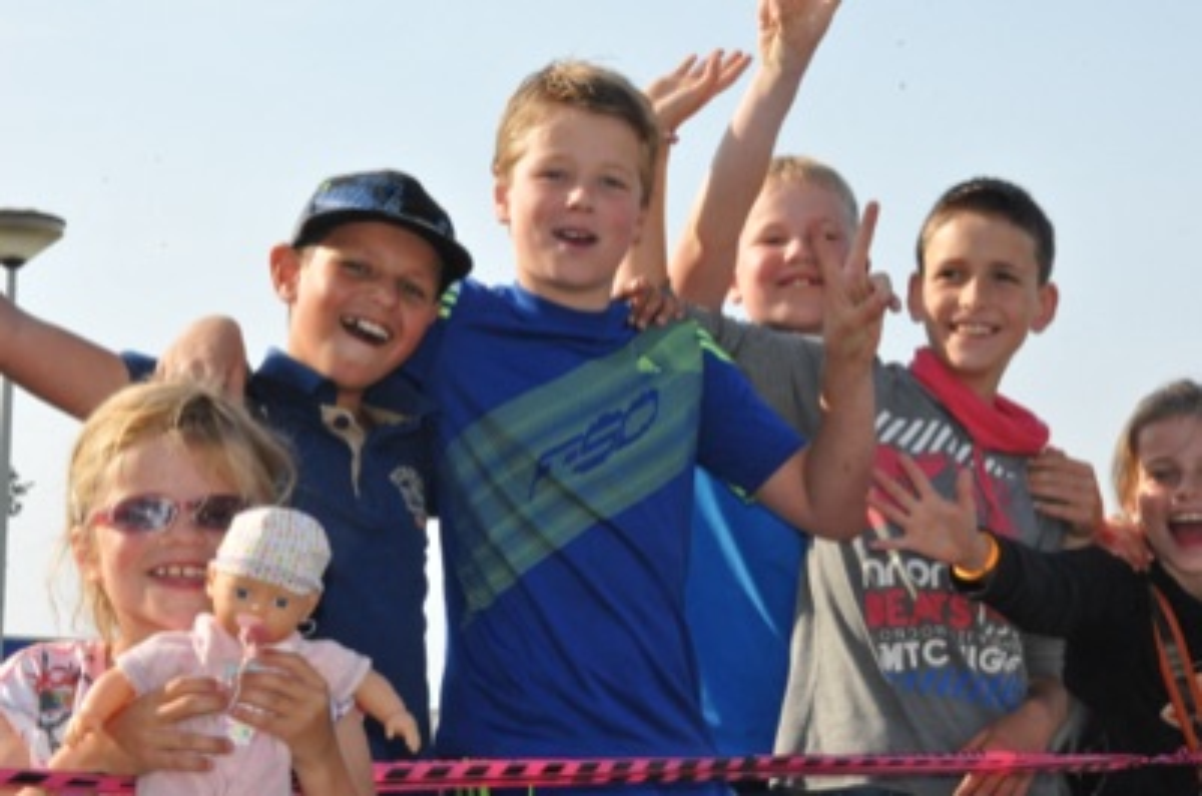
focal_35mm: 93
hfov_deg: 22.0
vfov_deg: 14.6
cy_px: 398
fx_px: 3099
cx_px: 601
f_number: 25
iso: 2000
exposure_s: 1/250
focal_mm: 62
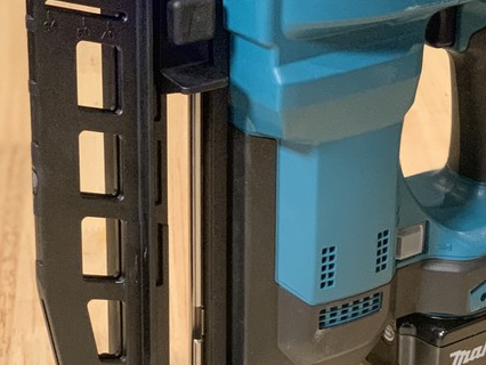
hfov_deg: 16.1
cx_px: 373
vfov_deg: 12.1
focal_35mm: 122
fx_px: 1714
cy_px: 113
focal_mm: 6
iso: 250
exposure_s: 1/60
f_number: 2.4
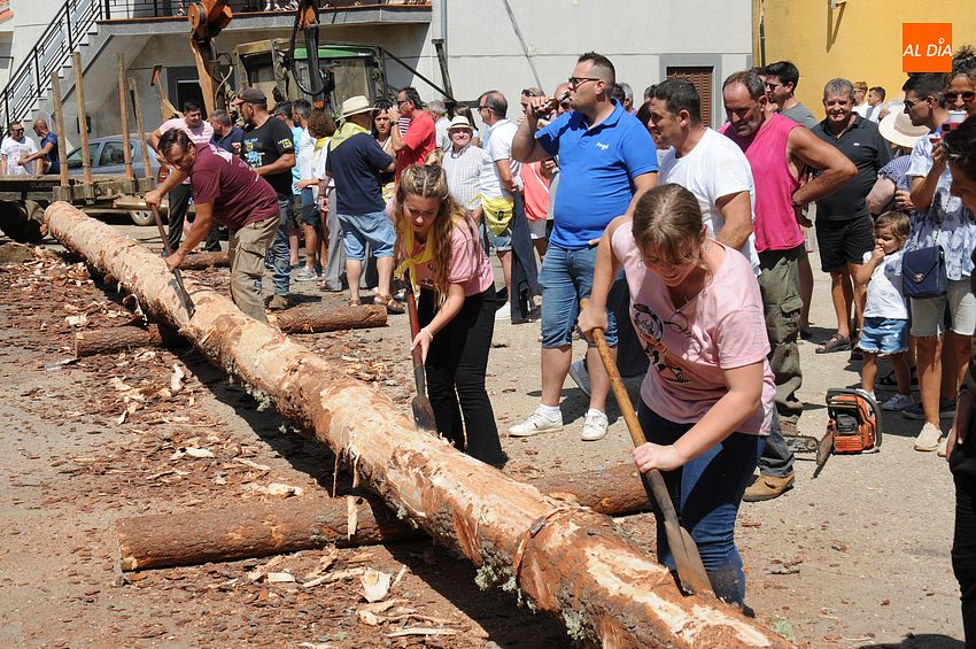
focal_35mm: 57
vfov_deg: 23.7
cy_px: 324
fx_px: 1544
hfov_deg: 35.1
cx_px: 488
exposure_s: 1/400
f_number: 9
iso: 200
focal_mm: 38
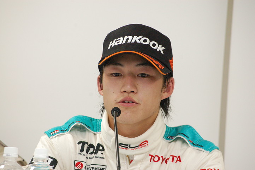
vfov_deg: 6.8
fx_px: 1433
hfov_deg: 10.2
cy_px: 85
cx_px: 128
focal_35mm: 202
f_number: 8
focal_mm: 135
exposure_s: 1/60
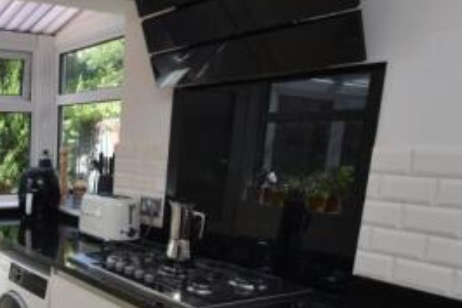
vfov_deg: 34.6
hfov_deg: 45.3
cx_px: 18
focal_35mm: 37
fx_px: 475
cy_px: 253
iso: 100
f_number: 5
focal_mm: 10
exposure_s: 1/100
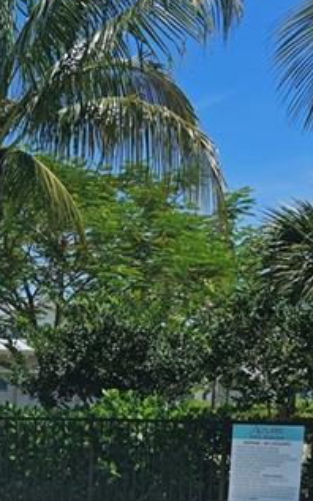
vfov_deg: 31.2
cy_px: 536
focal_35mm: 59
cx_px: 9
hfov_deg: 21.3
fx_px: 806
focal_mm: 6.3
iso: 16
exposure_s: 1/1529
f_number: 1.7
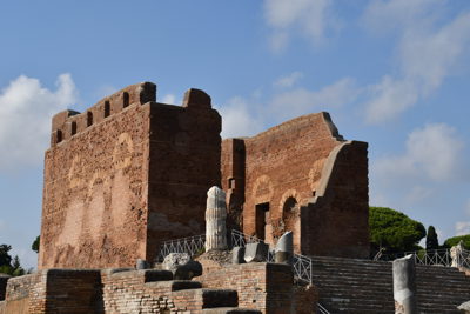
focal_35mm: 66
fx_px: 862
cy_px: 157
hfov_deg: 30.5
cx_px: 235
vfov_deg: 20.6
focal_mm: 44
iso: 100
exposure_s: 1/1600
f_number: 4.8
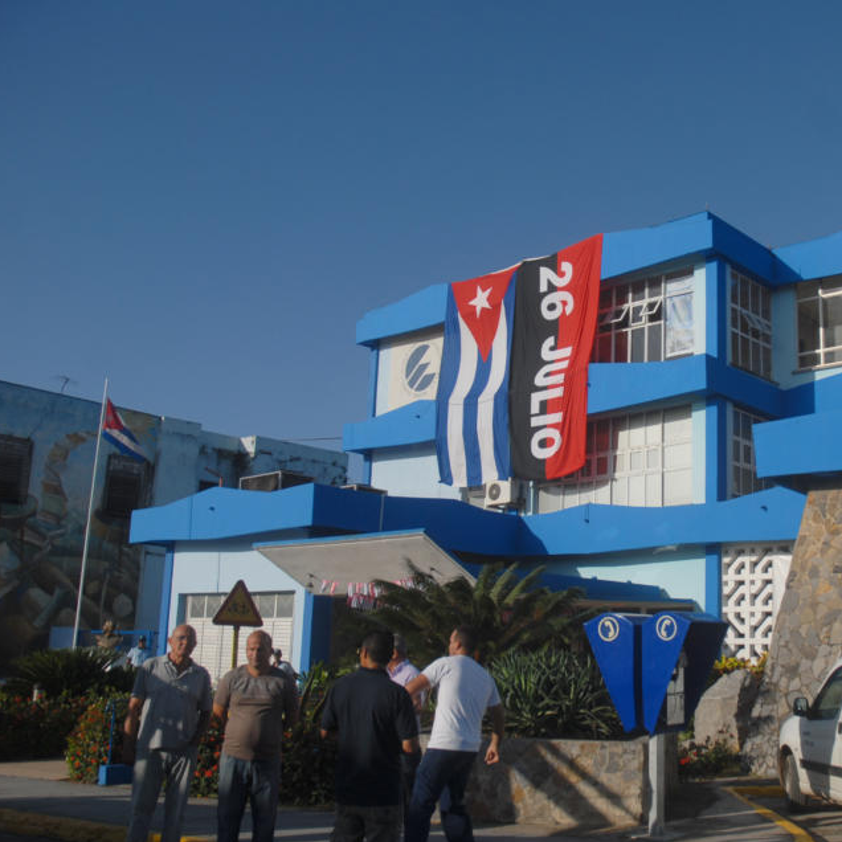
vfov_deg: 44.9
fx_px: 1018
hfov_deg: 43.9
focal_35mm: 37
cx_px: 600
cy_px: 432
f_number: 4.8
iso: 100
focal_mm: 18
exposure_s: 1/1250
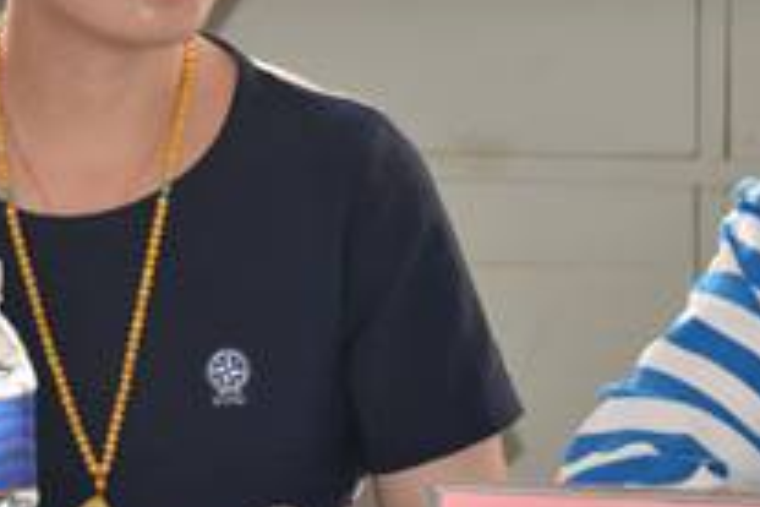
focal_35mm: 297
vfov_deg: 4.6
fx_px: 6270
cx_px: 162
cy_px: 46
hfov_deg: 6.9
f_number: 5
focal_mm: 82
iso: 400
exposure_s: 1/100
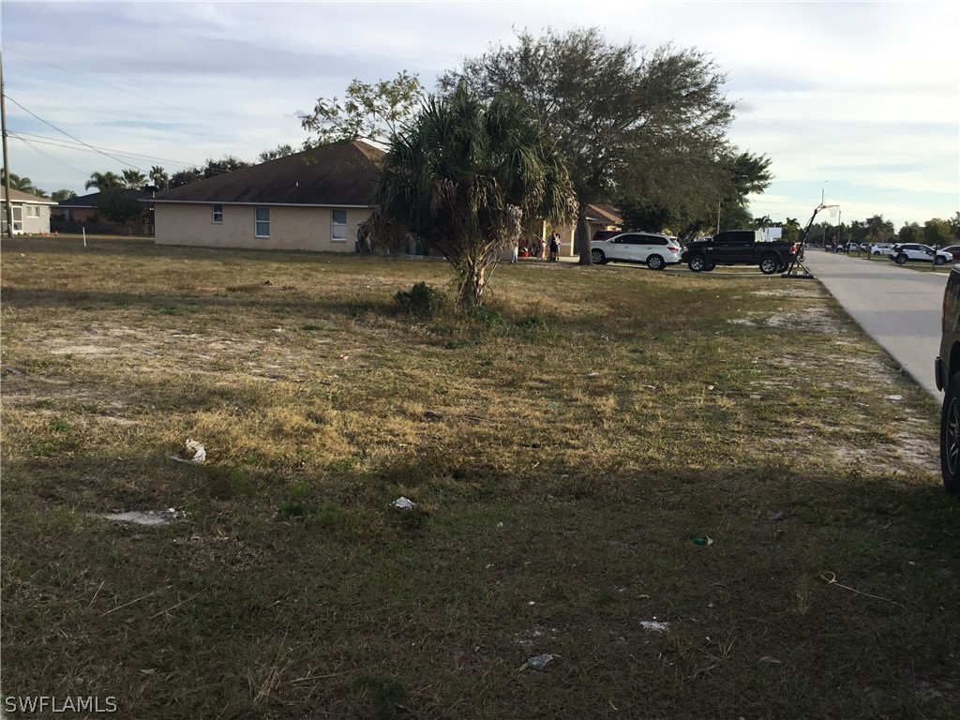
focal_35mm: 31
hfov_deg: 58.4
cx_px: 480
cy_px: 360
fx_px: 860
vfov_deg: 45.4
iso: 25
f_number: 2.4
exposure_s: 1/529
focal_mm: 3.3
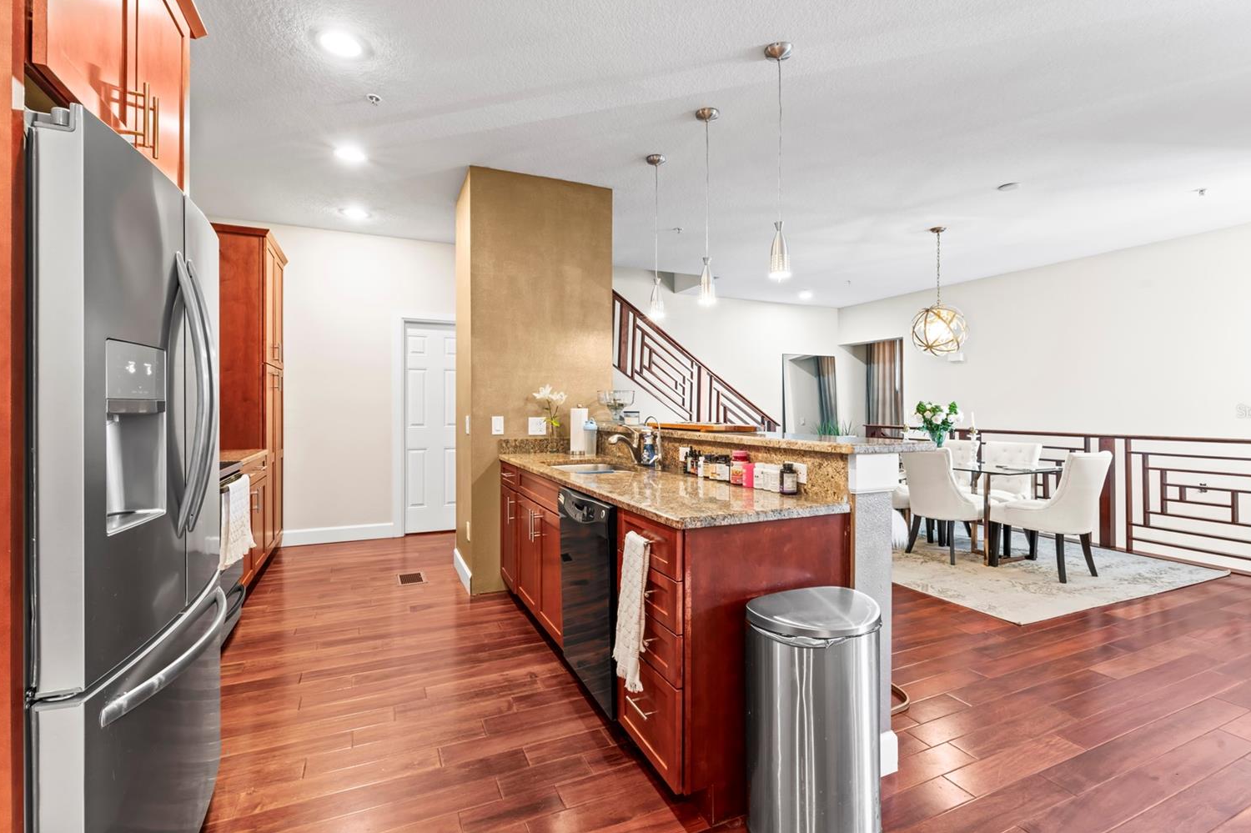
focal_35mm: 17
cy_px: 411
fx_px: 585
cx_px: 644
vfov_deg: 70.9
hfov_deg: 93.8
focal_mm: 15.8
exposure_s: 4
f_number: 13
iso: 1000
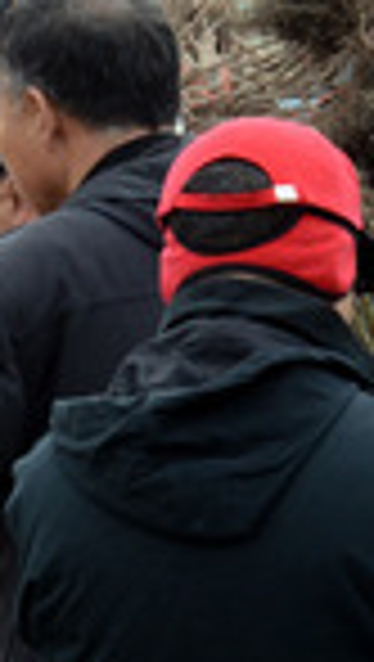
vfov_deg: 4.5
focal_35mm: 478
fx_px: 8403
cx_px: -771
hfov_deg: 2.5
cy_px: 52
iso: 400
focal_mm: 80
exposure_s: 1/250
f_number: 10
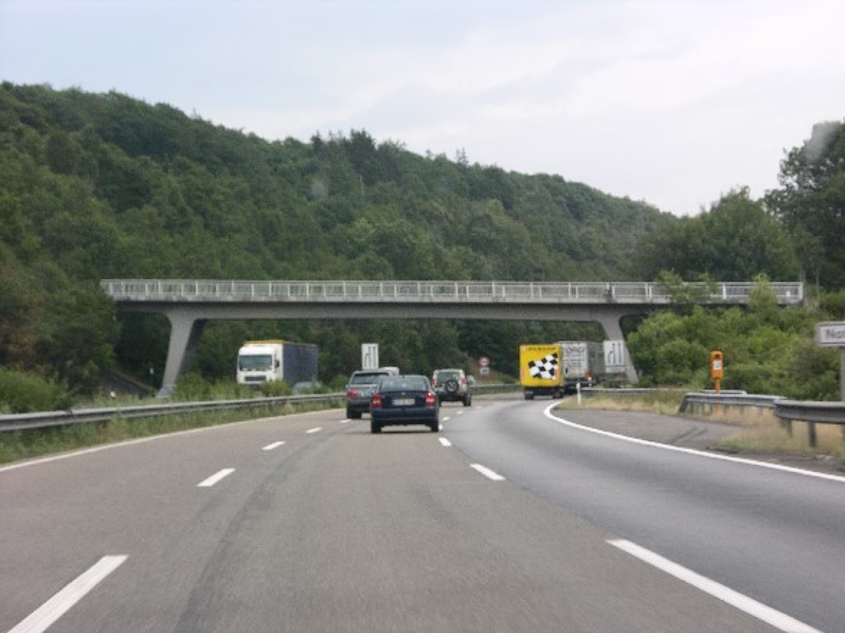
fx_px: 2685
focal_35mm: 110
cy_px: 316
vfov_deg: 13.5
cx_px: 422
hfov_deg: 17.9
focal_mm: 27.3
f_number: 5.2
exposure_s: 1/110
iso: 50
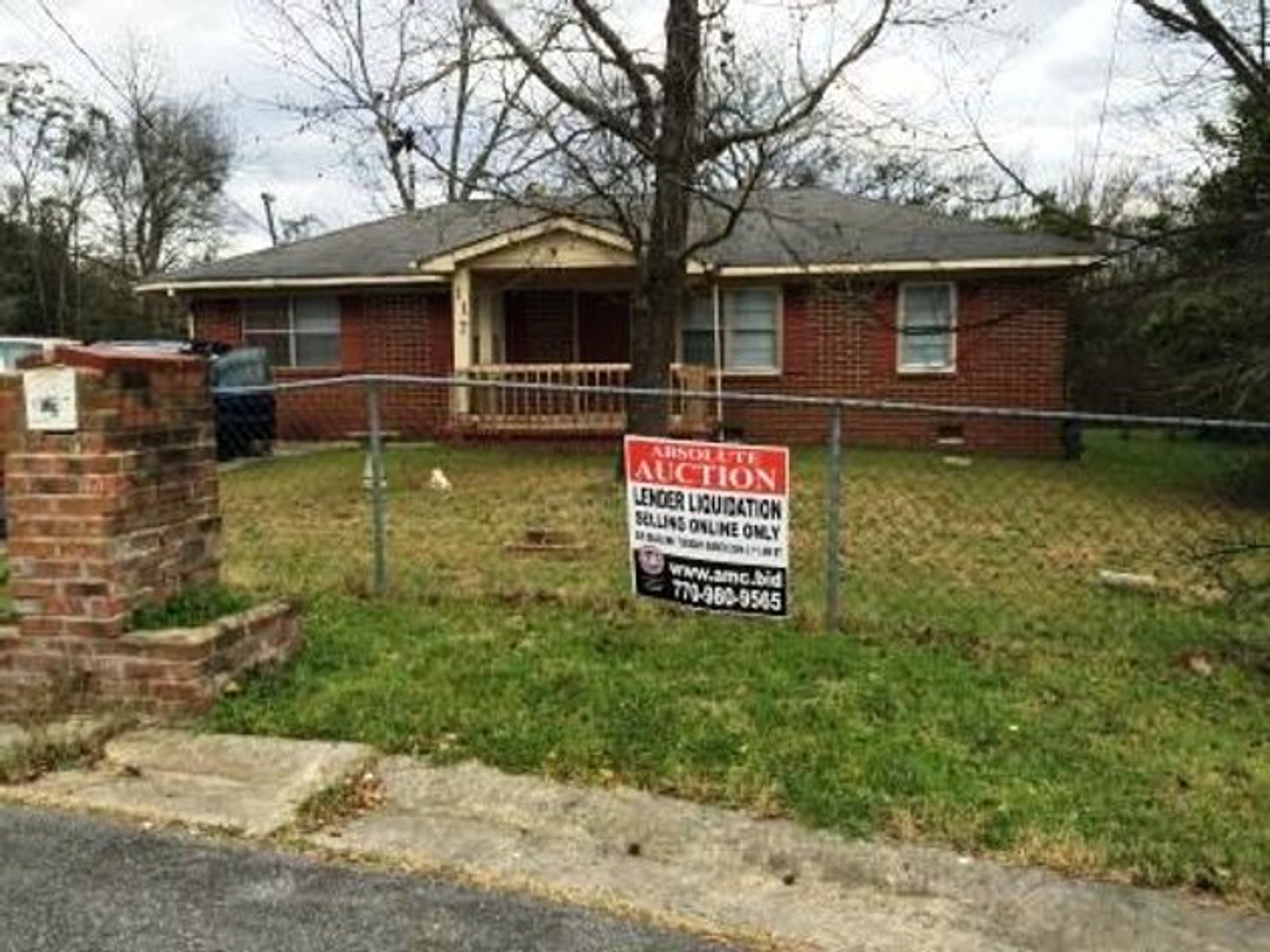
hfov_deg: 61.7
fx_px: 1064
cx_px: 635
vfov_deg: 48.2
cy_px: 476
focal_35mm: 29
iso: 32
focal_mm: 4.15
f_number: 2.2
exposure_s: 1/622
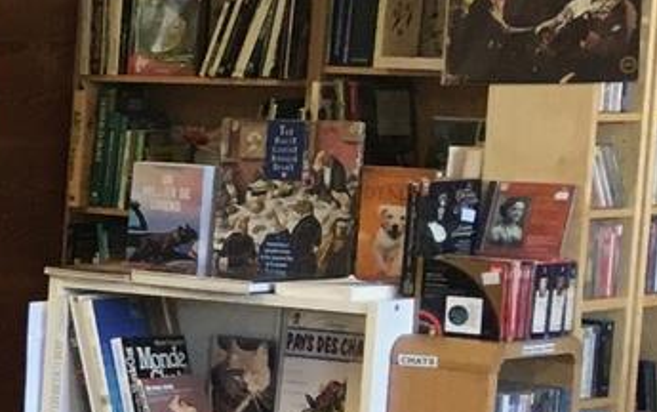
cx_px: -1114
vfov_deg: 7.6
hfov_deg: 10.0
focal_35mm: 171
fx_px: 3063
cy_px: 441
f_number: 2.2
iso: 50
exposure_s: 1/33
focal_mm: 4.15
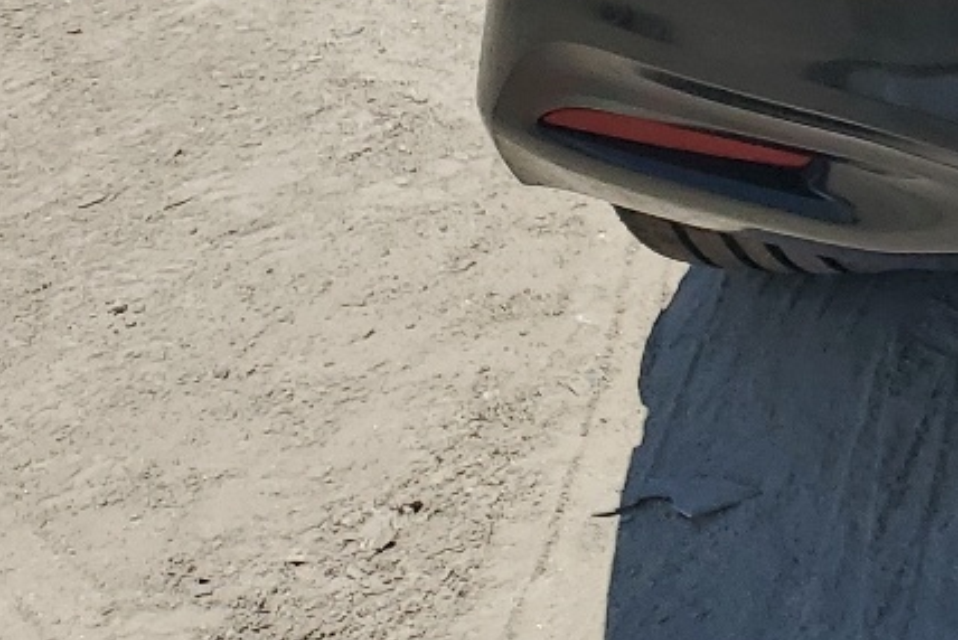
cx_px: 1697
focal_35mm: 101
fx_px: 2689
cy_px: -553
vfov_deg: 12.3
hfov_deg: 16.9
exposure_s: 1/5000
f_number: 1.5
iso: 50
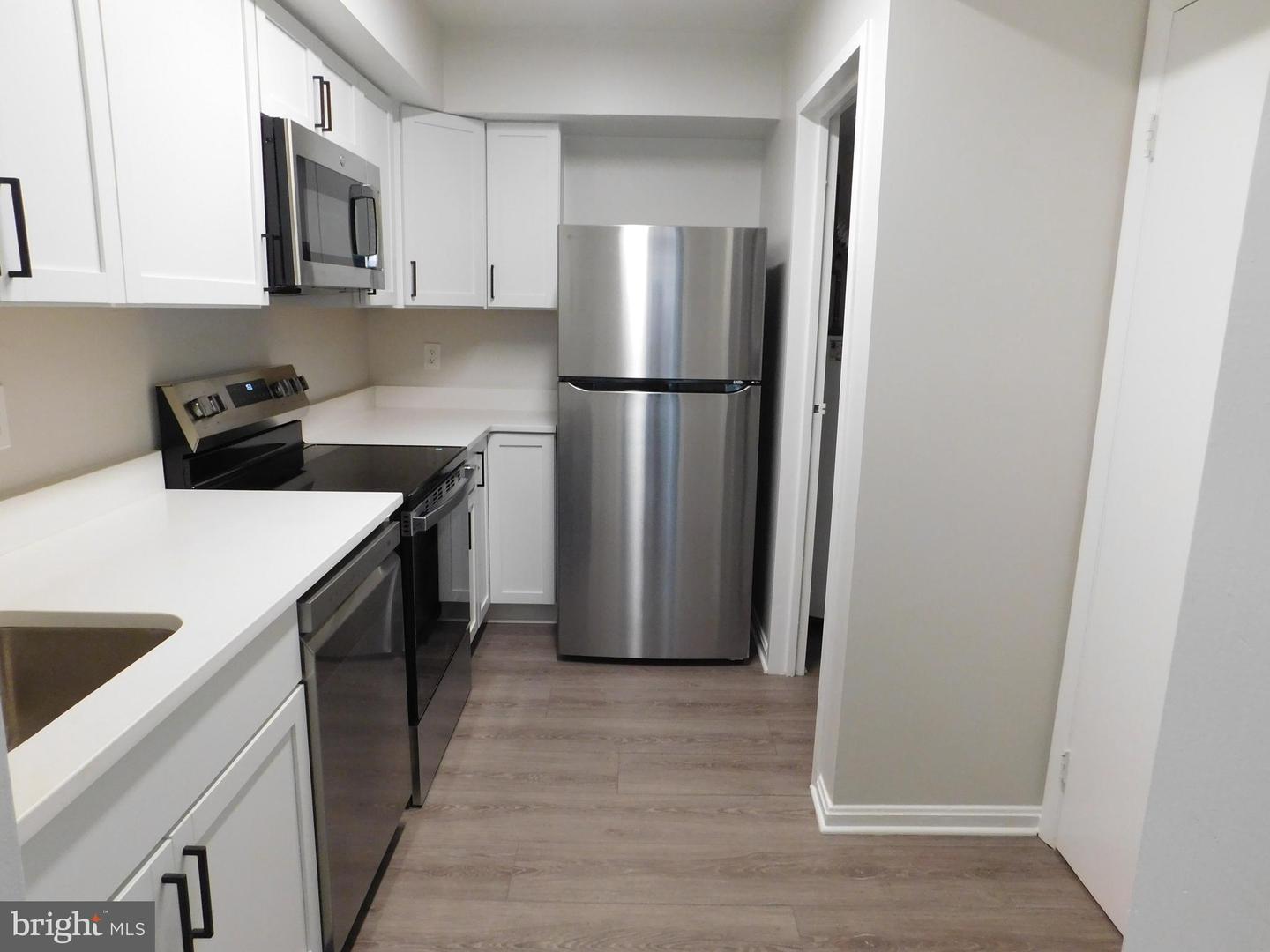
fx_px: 844
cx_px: 635
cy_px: 476
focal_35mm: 23
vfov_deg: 58.9
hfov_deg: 73.9
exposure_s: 1/30
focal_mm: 4
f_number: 3
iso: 320
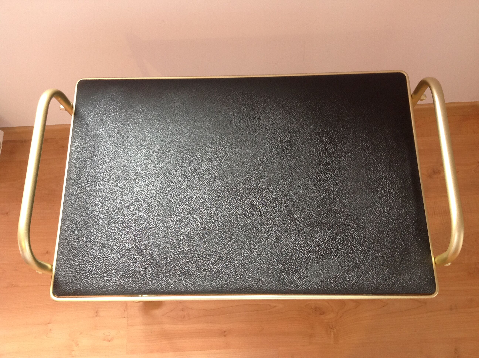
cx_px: 240
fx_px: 484
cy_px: 179
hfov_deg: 52.7
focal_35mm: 35
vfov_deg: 40.6
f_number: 2.4
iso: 125
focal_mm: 4.28
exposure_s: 1/15
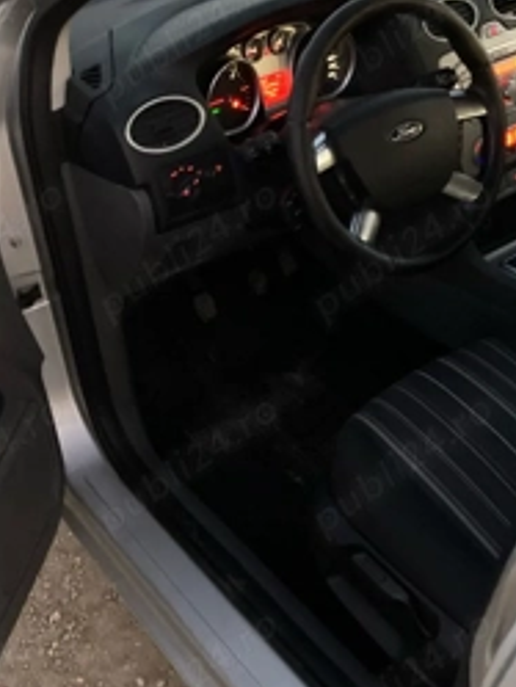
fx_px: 894
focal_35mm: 45
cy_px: 284
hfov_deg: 32.2
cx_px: 243
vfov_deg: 41.9
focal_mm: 3.99
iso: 1250
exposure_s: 1/15
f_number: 1.8
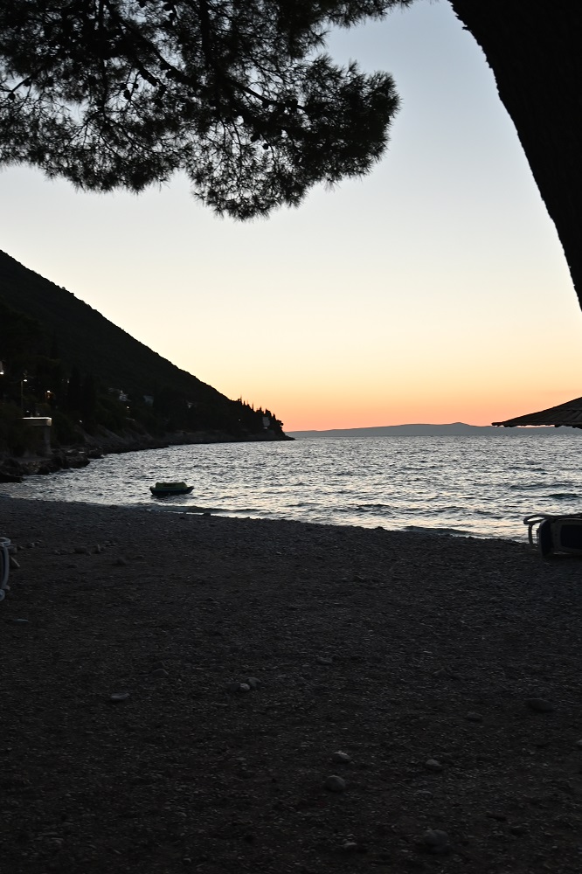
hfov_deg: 36.8
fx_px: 874
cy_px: 437
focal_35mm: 36
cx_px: 291
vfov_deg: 53.1
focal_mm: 24
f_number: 4.5
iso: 400
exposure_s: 1/40
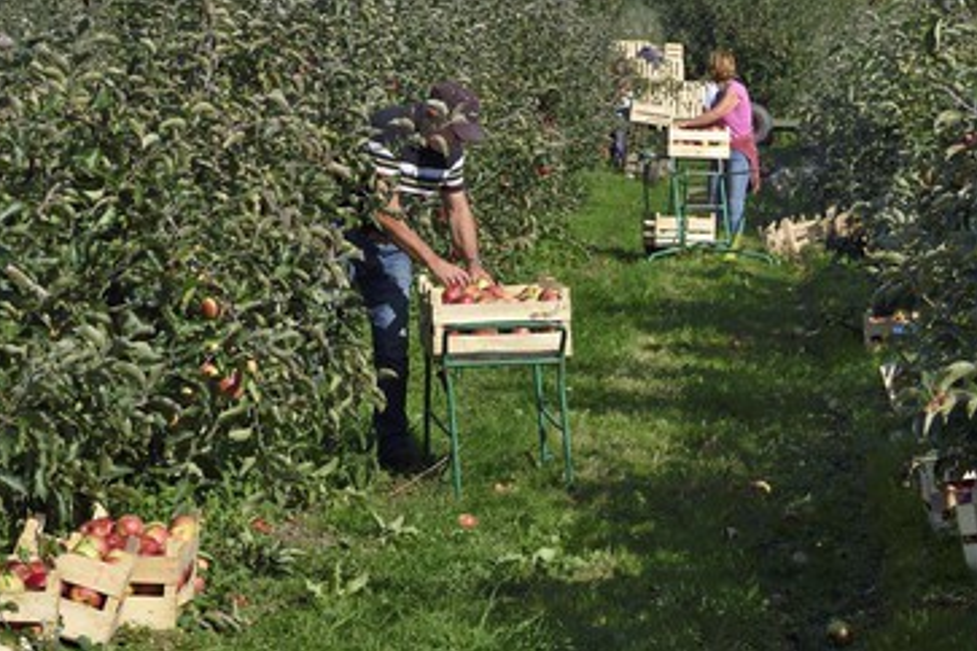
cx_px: 484
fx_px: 4233
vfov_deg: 8.8
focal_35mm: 156
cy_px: 277
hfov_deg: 13.2
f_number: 11
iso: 200
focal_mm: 135
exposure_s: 1/250
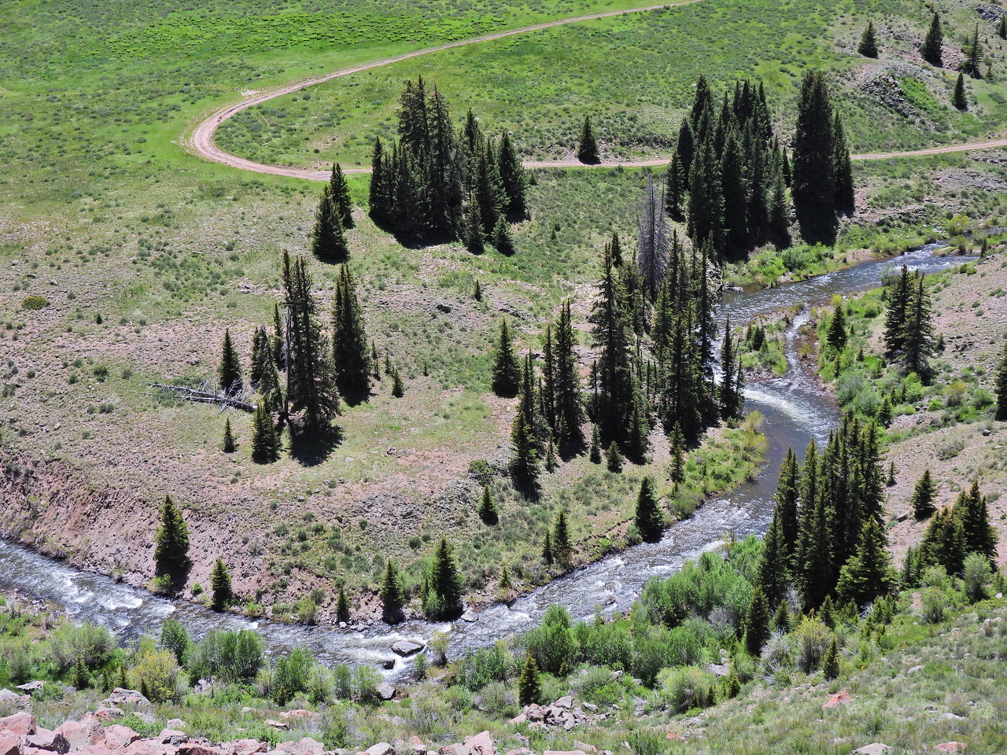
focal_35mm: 50
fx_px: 1455
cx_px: 504
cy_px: 378
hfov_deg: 38.2
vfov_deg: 29.1
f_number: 3.5
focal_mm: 8.9
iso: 100
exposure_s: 1/800
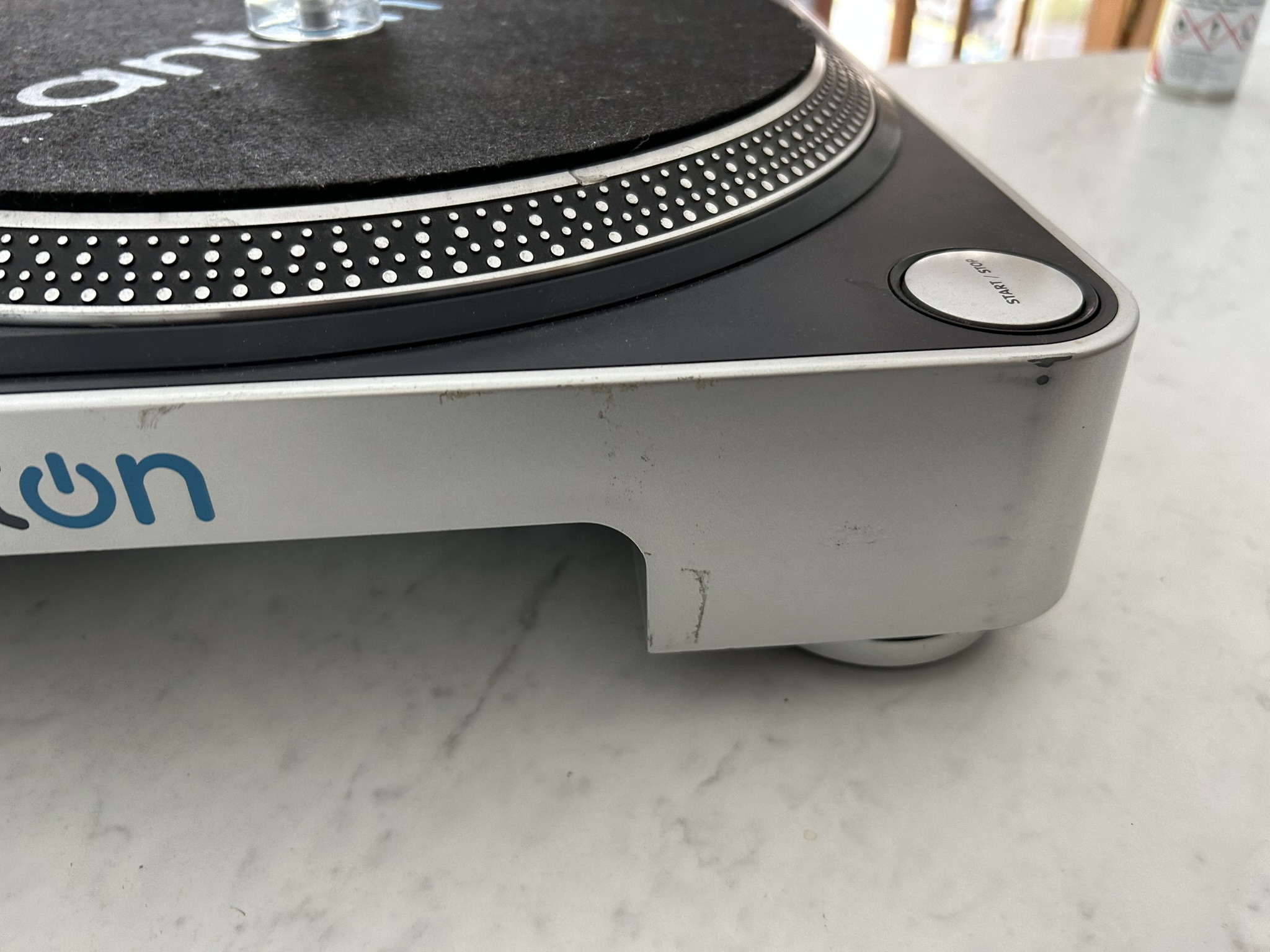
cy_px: 476
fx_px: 954
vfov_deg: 53.1
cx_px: 635
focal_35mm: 26
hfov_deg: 67.3
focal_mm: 5.7
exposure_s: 1/65
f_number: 1.5
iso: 125
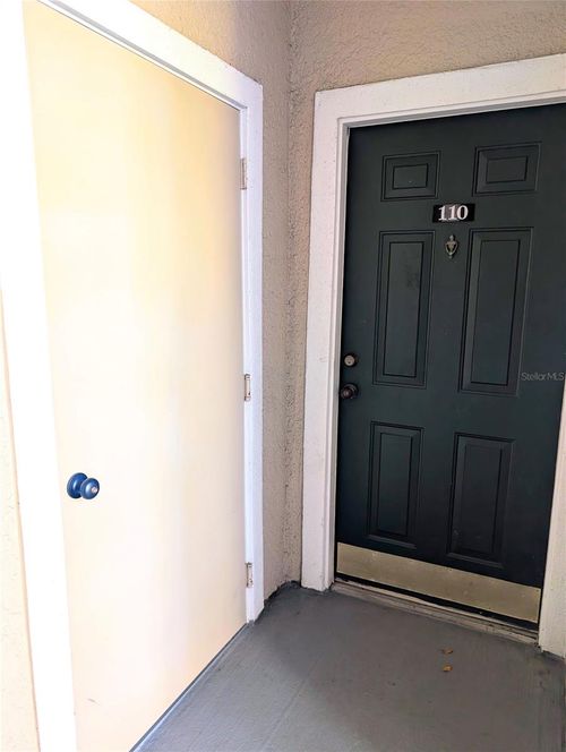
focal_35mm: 24
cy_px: 376
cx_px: 283
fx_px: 522
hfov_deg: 56.9
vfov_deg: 71.5
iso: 173
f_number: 1.68
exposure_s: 1/23.8
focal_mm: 6.9
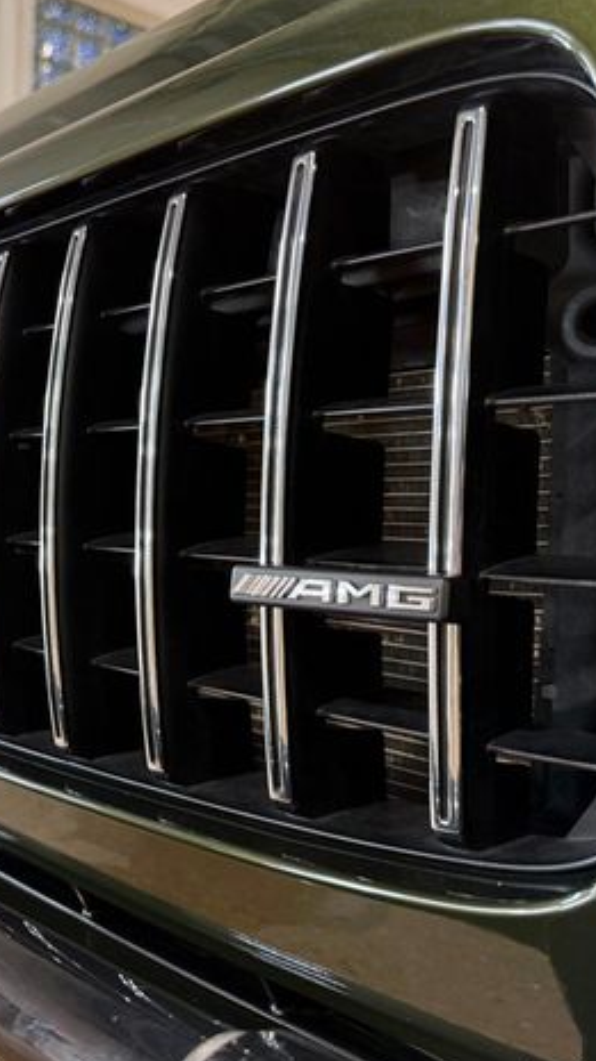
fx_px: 1013
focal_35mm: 36
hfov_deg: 31.0
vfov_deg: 55.3
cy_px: 525
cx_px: 41
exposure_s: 1/120
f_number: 1.78
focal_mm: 6.76
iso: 160
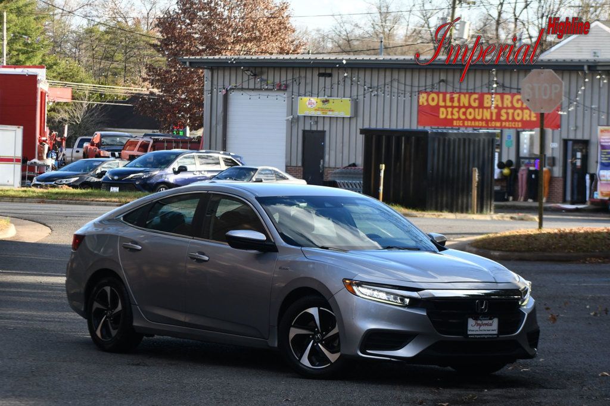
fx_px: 2083
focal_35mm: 123
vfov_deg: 11.1
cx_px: 305
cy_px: 203
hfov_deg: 16.7
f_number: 5.6
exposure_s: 1/250
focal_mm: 82
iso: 200
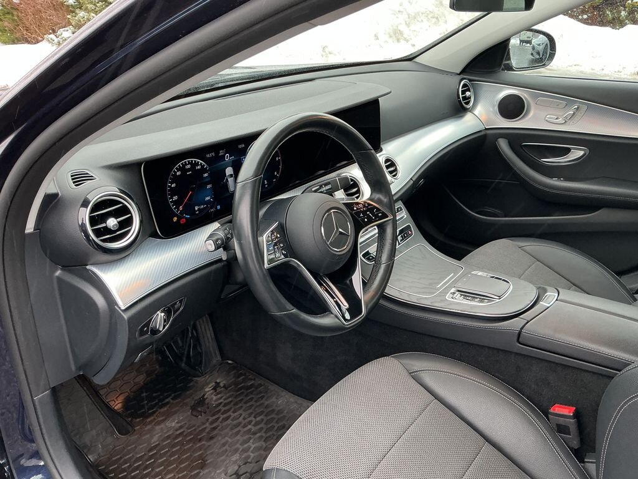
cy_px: 240
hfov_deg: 61.7
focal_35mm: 29
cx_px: 319
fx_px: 534
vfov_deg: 48.2
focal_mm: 3
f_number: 1.8
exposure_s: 1/60
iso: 80
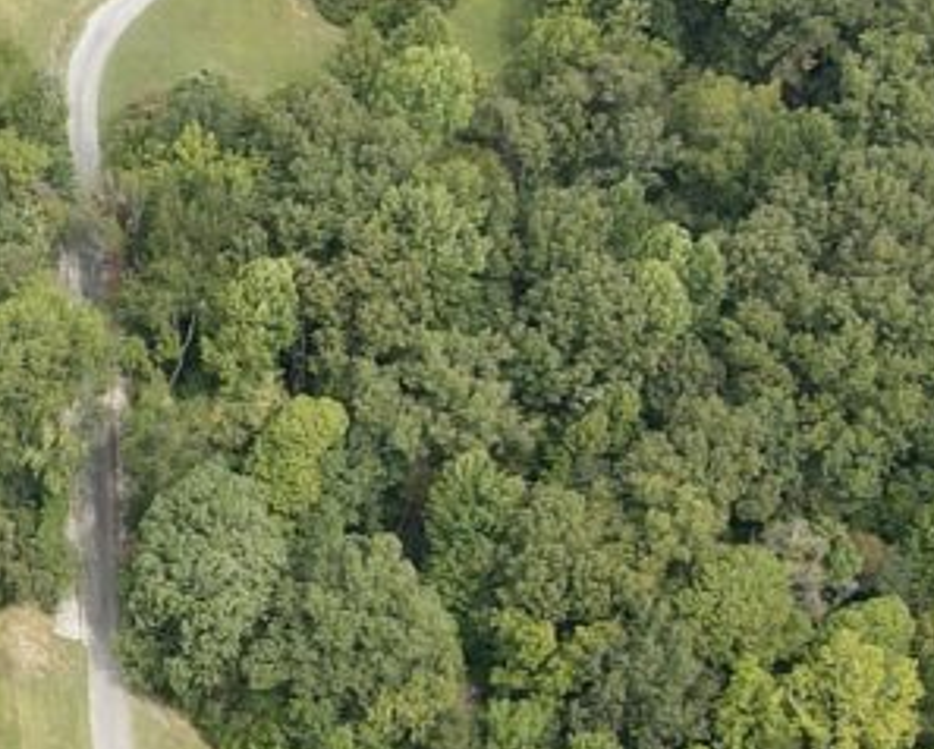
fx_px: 3347
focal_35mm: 121
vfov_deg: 12.7
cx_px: -736
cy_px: 623
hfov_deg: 14.1
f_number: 2.8
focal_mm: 4.5
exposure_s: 1/250
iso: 100
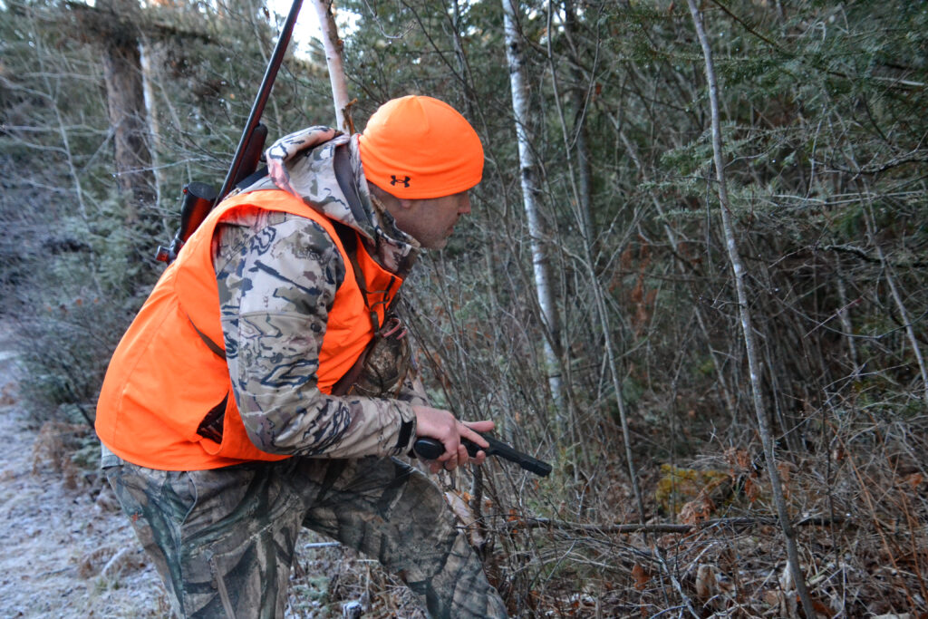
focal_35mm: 52
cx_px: 464
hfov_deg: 37.8
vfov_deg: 25.8
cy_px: 310
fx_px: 1353
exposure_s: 1/500
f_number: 4
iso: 2800
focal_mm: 35
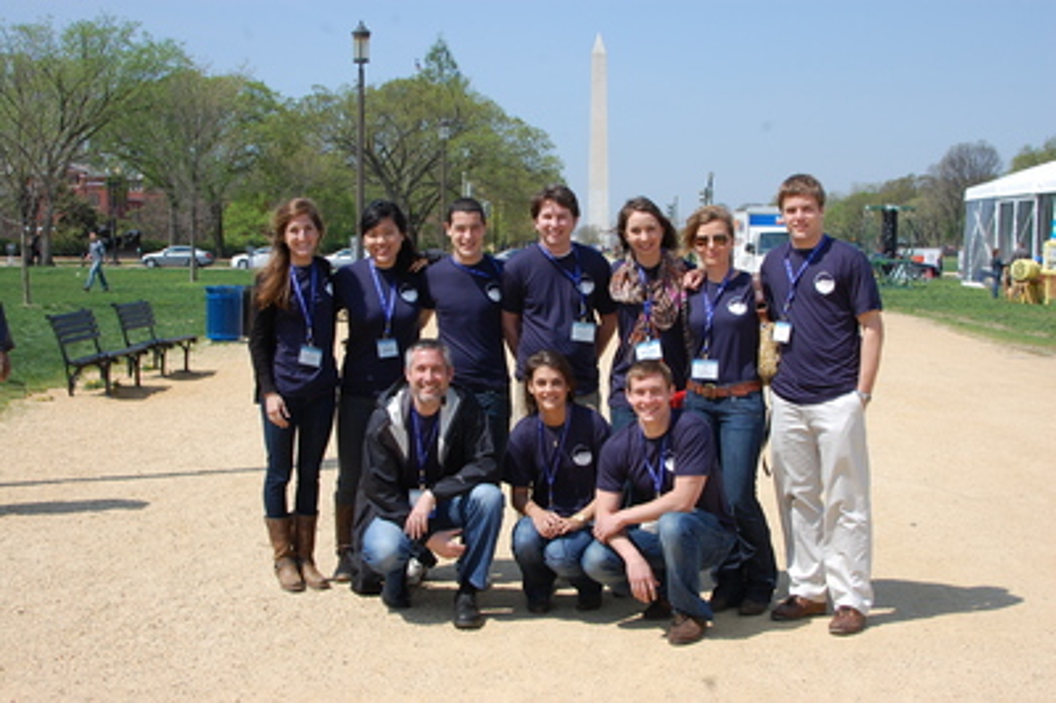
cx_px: 528
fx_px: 1539
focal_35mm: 52
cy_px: 352
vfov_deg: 25.7
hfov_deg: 37.9
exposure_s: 1/320
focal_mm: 35
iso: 200
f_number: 9
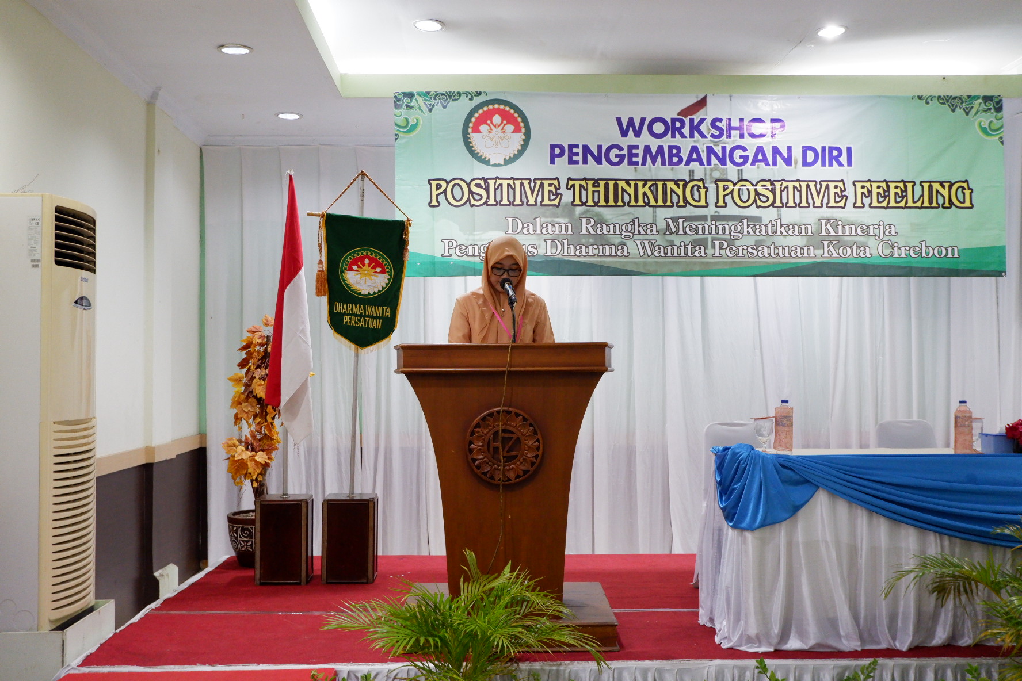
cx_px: 511
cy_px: 340
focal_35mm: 36
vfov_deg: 36.9
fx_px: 1022
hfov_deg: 53.1
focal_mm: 24.2
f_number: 4.4
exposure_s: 1/34
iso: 3200
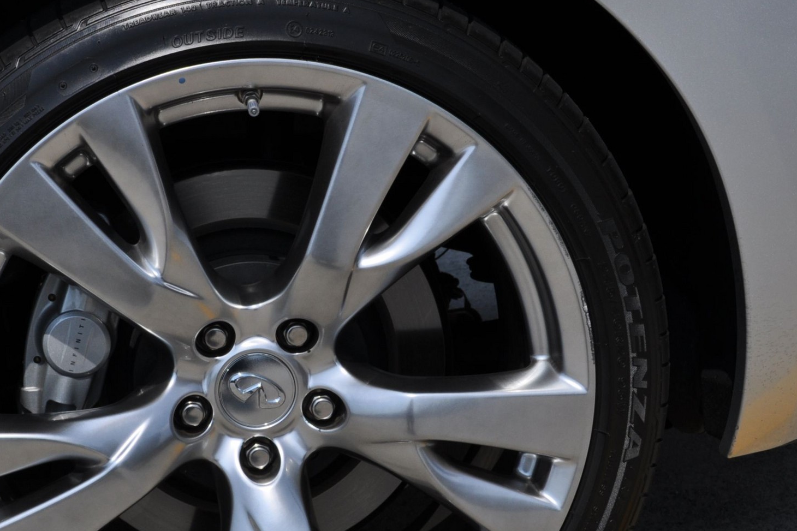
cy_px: 378
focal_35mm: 77
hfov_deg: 26.1
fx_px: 1704
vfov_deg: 17.6
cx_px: 251
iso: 200
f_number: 11
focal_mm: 30
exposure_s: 1/500
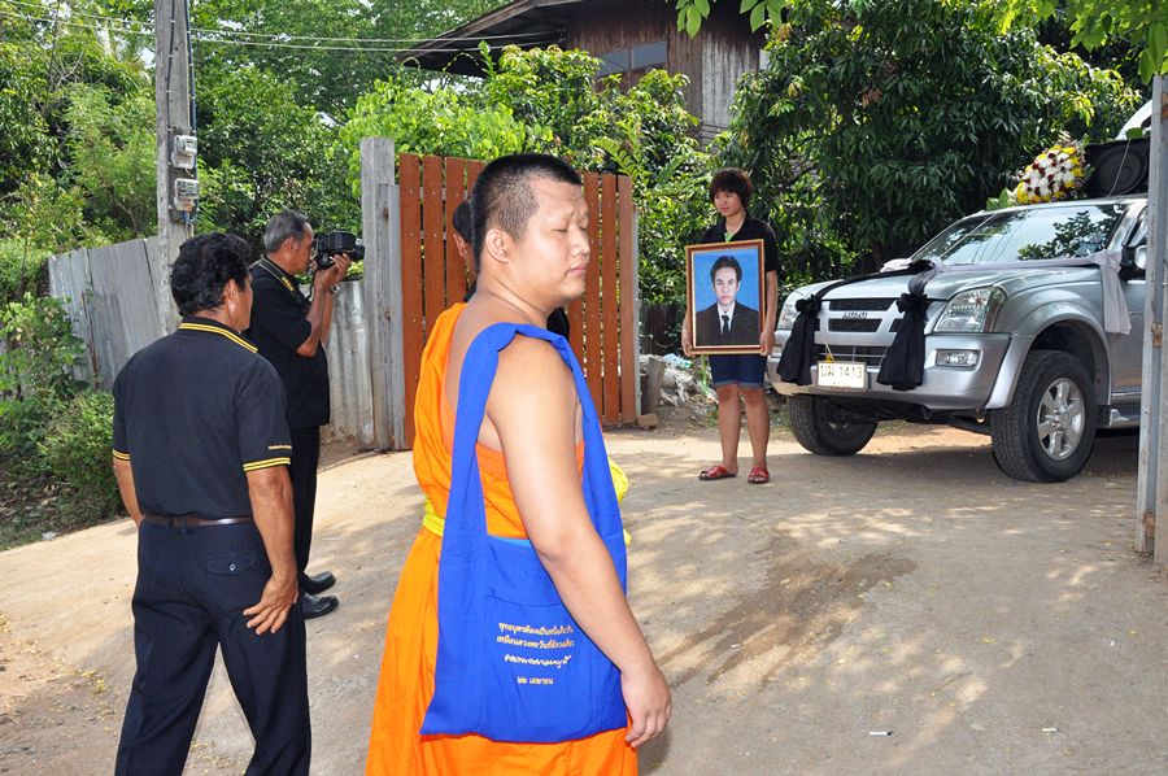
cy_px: 388
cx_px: 584
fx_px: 1069
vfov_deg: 39.9
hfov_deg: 57.3
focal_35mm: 33
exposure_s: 1/200
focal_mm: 22
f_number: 18
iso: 1600
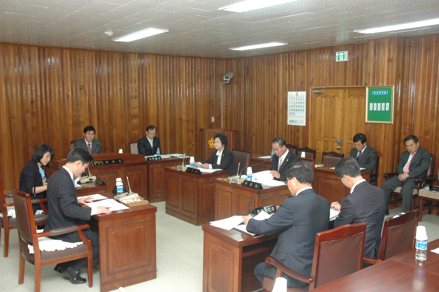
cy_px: 146
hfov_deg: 53.2
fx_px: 439
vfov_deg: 36.8
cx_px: 220
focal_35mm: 36
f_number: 5
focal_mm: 24
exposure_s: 1/60
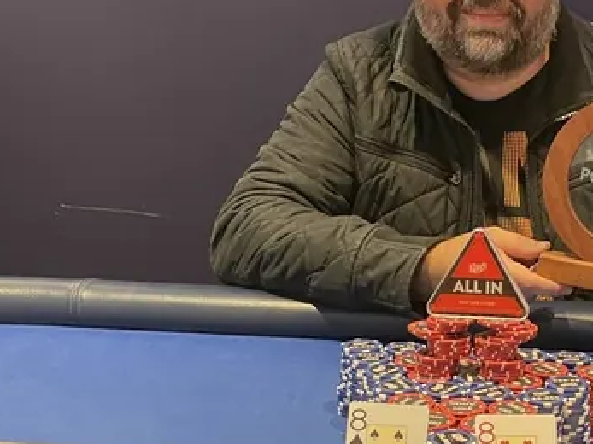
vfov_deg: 24.3
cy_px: 294
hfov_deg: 31.1
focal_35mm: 60
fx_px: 1027
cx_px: 502
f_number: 1.6
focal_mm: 4.2
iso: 320
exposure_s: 1/33
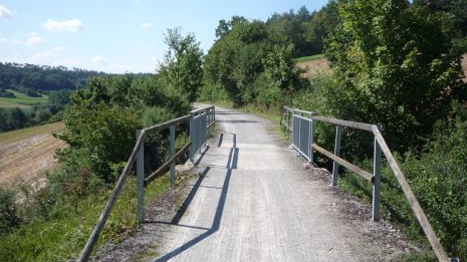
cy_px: 141
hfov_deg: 55.3
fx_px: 446
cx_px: 238
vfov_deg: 32.8
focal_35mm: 36
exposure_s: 1/400
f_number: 5
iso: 100
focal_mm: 5.2
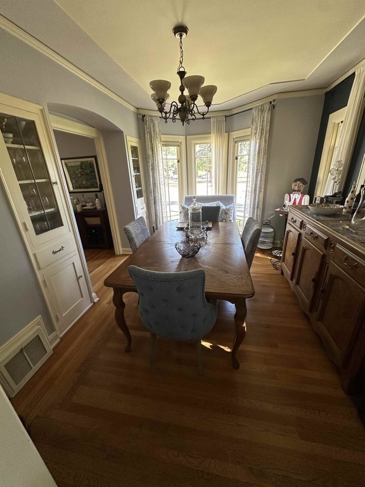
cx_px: 182
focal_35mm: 14
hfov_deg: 85.7
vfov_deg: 102.1
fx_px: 197
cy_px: 244
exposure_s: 1/99
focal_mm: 2.22
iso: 160
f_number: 2.2
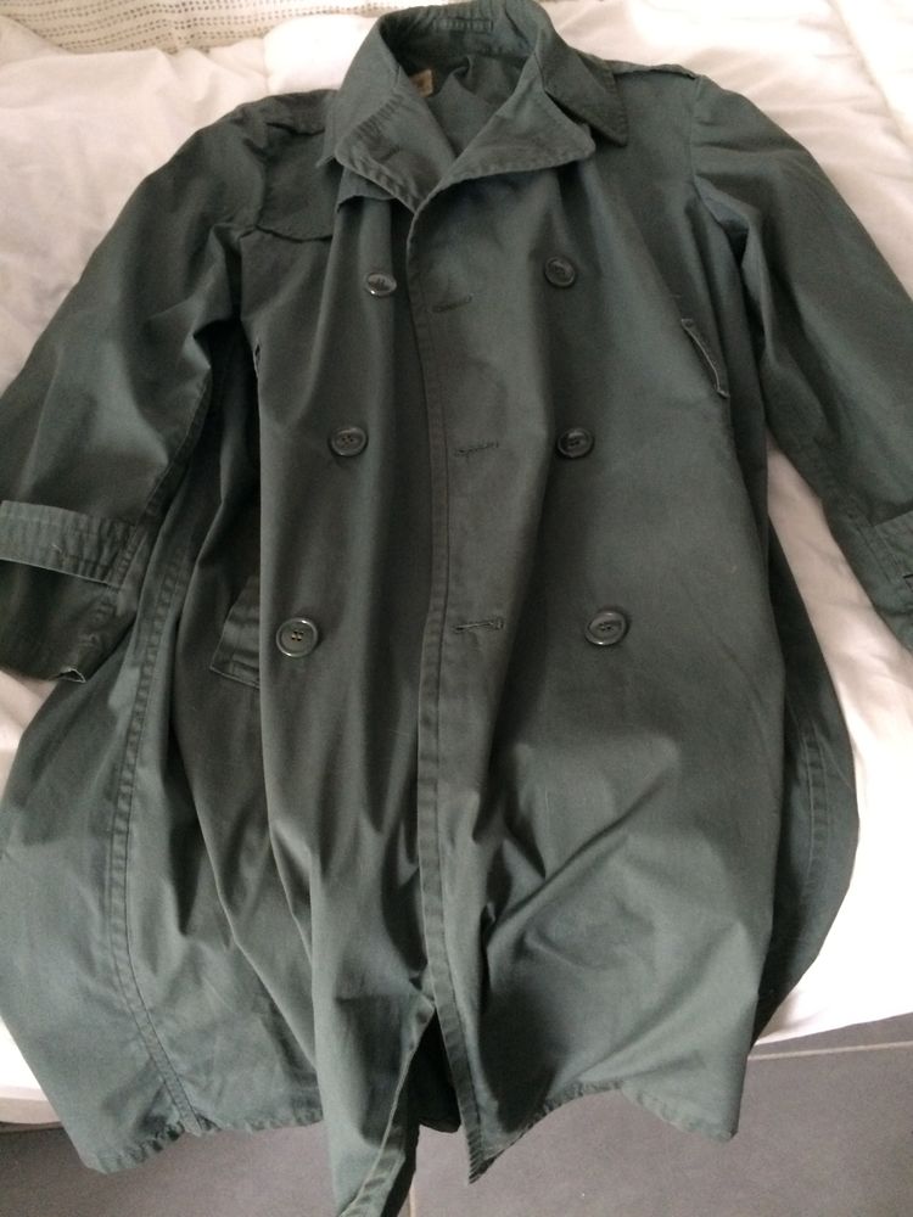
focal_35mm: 29
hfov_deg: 48.2
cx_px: 456
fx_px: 1020
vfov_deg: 61.7
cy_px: 608
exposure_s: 1/25
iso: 320
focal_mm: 4.15
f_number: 2.2
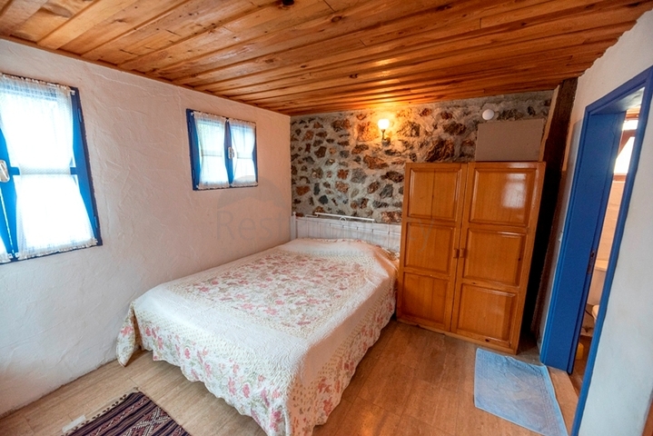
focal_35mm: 14
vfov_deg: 81.3
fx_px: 254
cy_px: 218
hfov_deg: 104.2
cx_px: 326
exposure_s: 1/250
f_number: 2.8
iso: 1250
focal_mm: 14
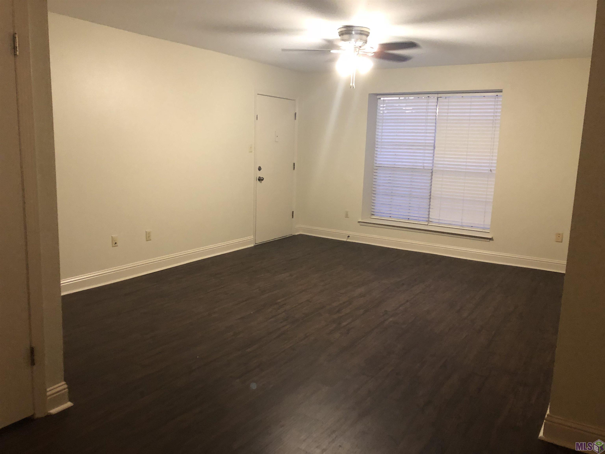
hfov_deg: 63.4
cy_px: 227
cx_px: 302
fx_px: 489
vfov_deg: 49.7
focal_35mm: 28
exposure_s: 1/15
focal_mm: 3.99
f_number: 1.8
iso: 80
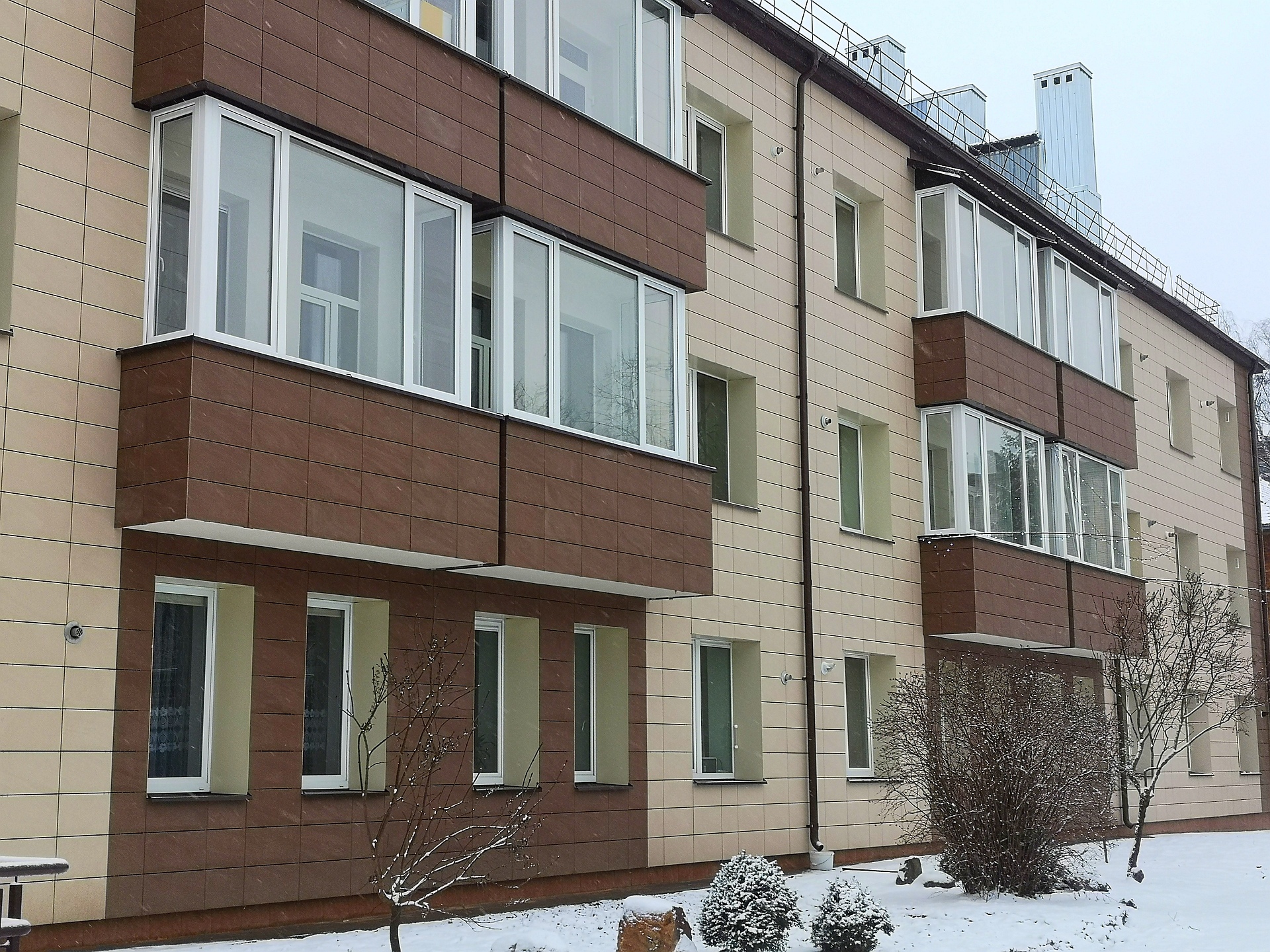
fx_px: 1688
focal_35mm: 46
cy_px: 476
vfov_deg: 31.5
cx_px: 635
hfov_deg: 41.2
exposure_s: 1/196
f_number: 1.8
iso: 50
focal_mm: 3.95
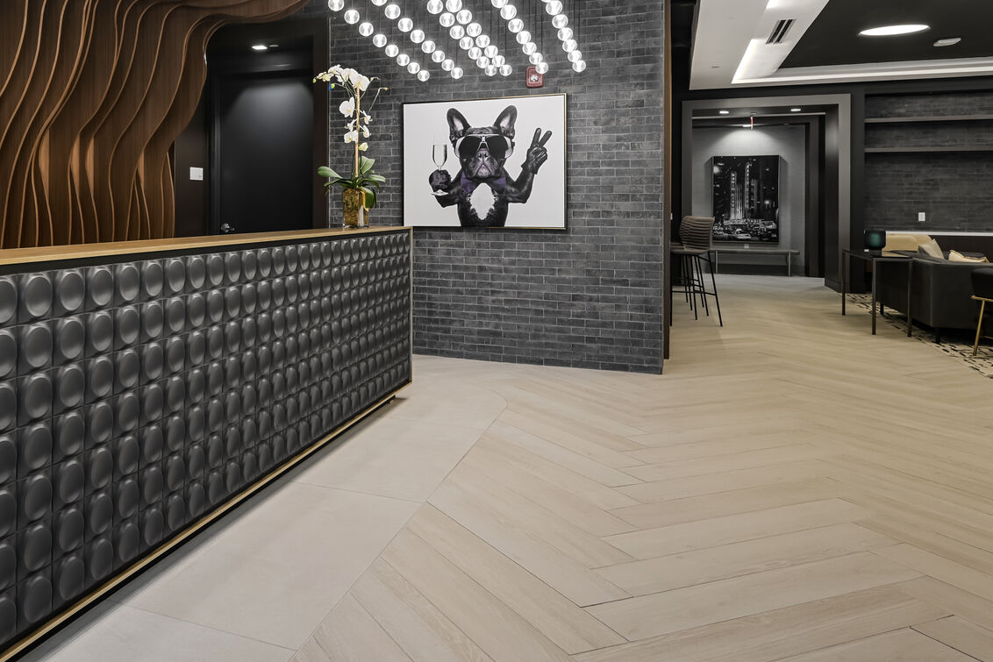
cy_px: 209
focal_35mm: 29
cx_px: 288
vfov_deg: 44.2
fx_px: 800
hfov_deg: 61.2
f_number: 9
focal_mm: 19
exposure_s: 1/6
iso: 200
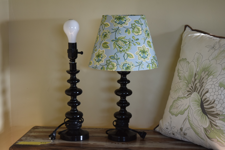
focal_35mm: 72
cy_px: 75
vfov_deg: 19.0
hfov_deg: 28.1
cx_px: 112
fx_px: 450
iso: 800
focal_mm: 48
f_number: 5.3
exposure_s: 1/60
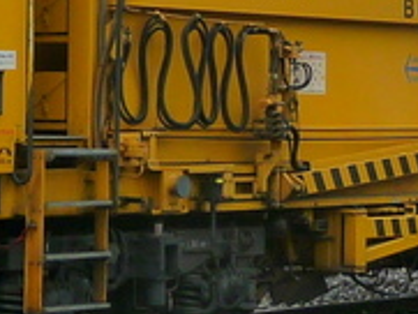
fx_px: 2538
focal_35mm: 210
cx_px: 231
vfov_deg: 7.1
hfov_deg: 9.4
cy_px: 44
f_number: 3.8
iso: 160
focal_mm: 6.3
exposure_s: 1/250
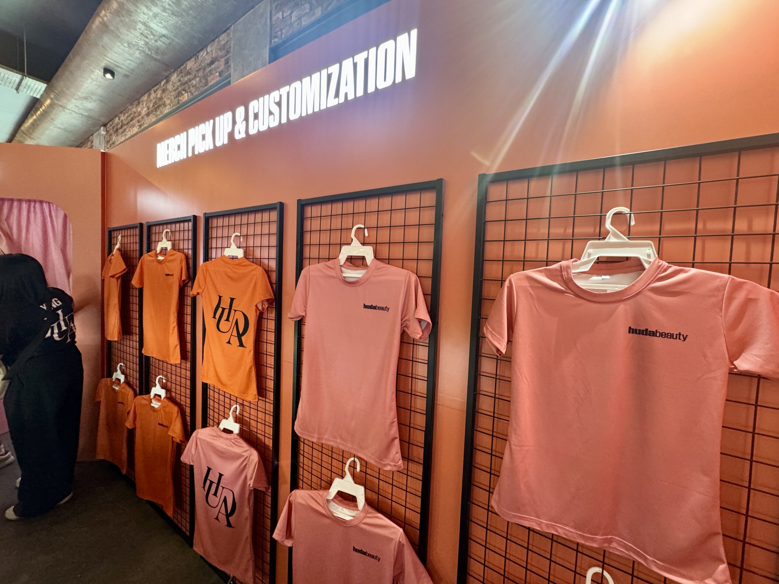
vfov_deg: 85.7
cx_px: 390
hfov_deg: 102.1
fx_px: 315
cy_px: 292
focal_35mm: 14
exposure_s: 1/50
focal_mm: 2.22
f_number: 2.2
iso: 500
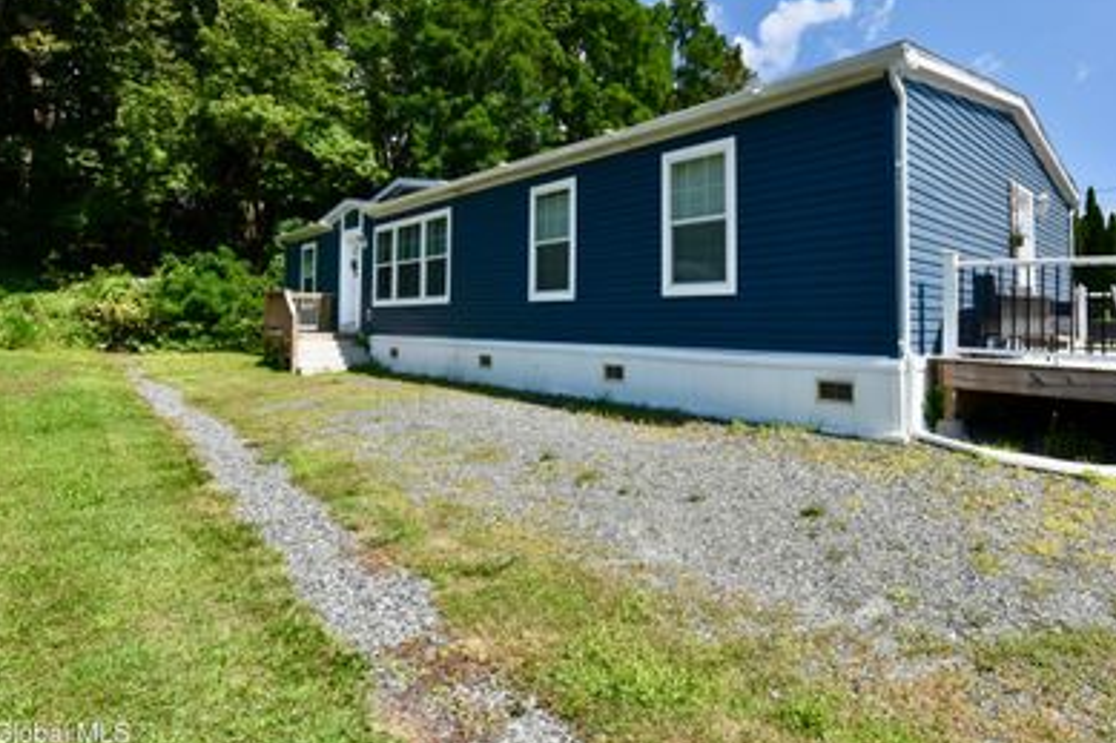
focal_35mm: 18
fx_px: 558
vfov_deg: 66.7
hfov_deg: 88.0
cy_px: 297
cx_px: 706
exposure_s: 1/800
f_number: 14
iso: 800
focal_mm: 14
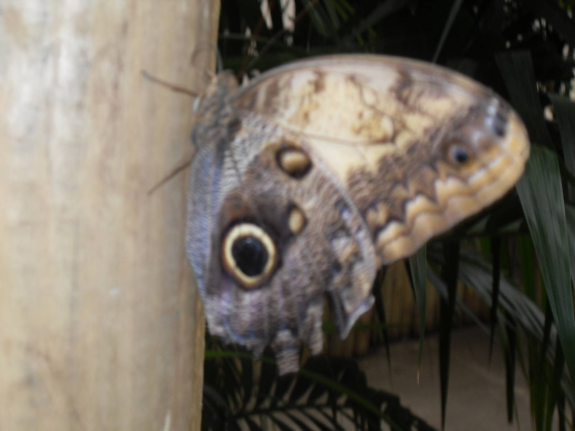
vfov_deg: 23.3
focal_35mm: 63
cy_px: 216
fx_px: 1046
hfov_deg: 30.7
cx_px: 288
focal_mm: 10.1
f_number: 3.7
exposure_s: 1/60
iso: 100
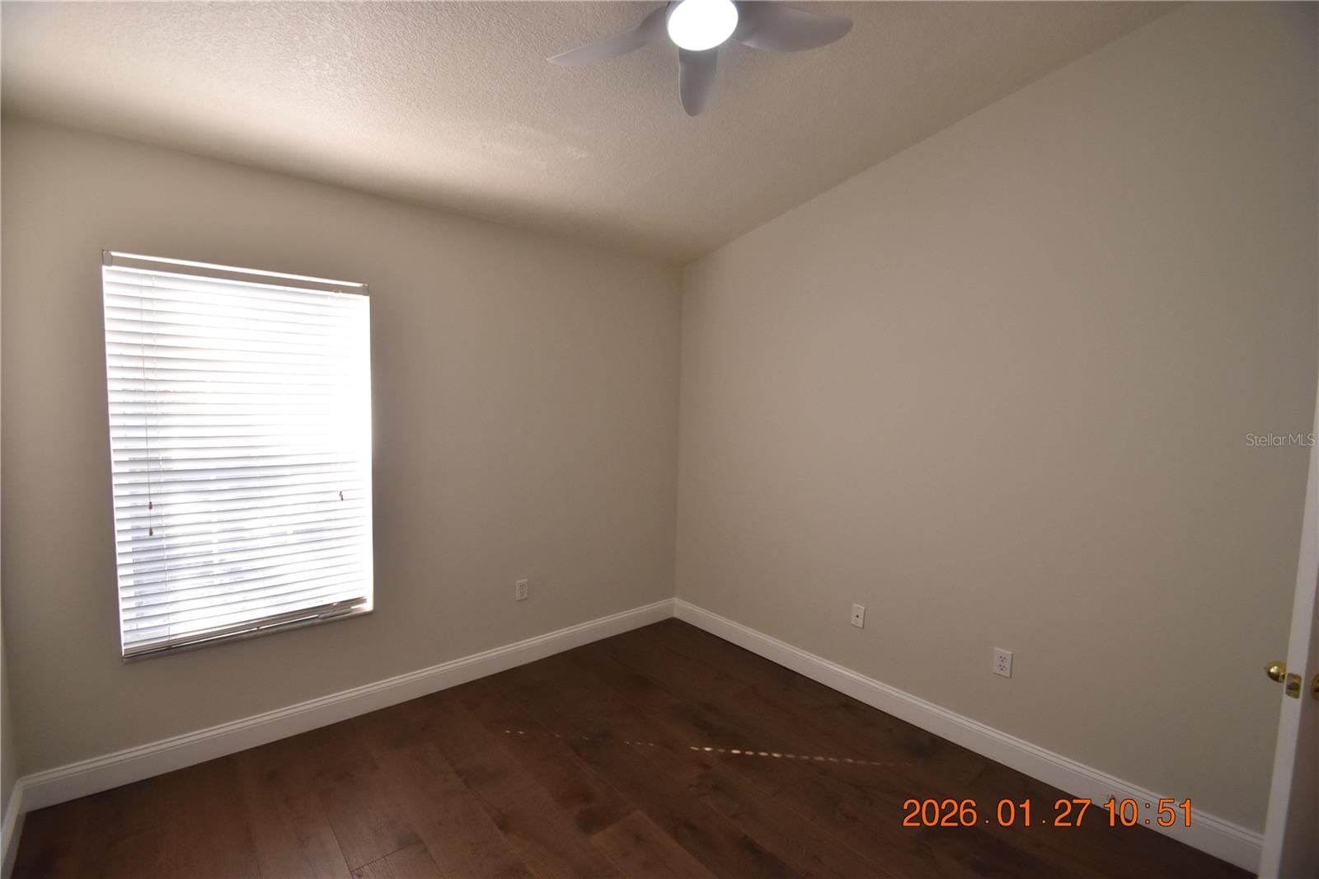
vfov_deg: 77.3
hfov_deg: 100.4
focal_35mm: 15
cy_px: 440
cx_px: 660
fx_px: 549
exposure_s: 1/250
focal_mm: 10
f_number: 3.5
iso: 800
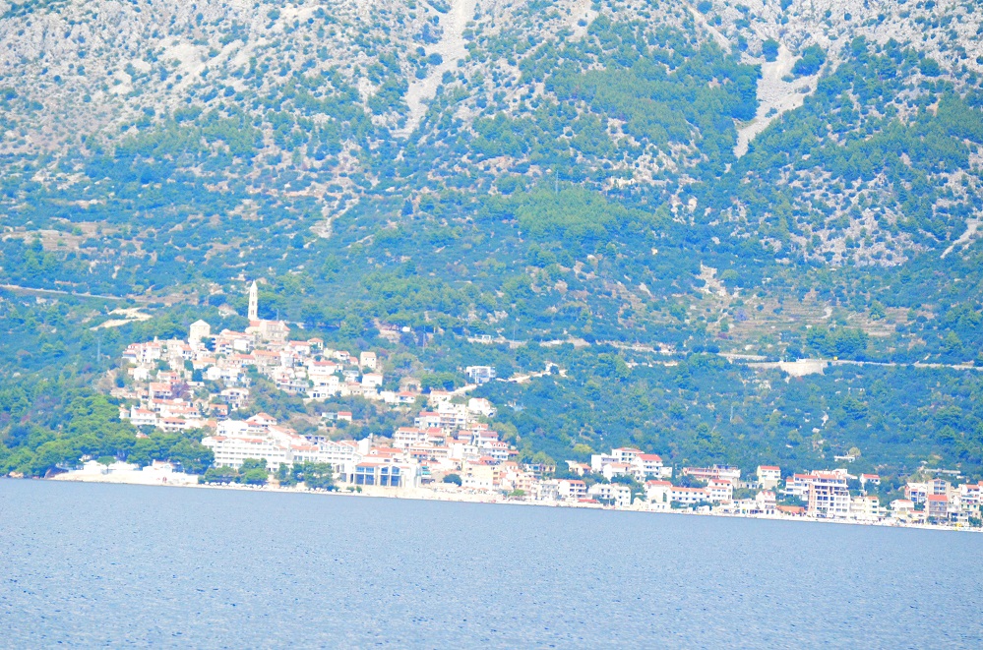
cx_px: 492
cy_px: 325
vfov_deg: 4.9
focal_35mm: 278
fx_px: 7559
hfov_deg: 7.4
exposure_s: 1/8000
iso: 2800
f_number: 5
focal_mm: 185
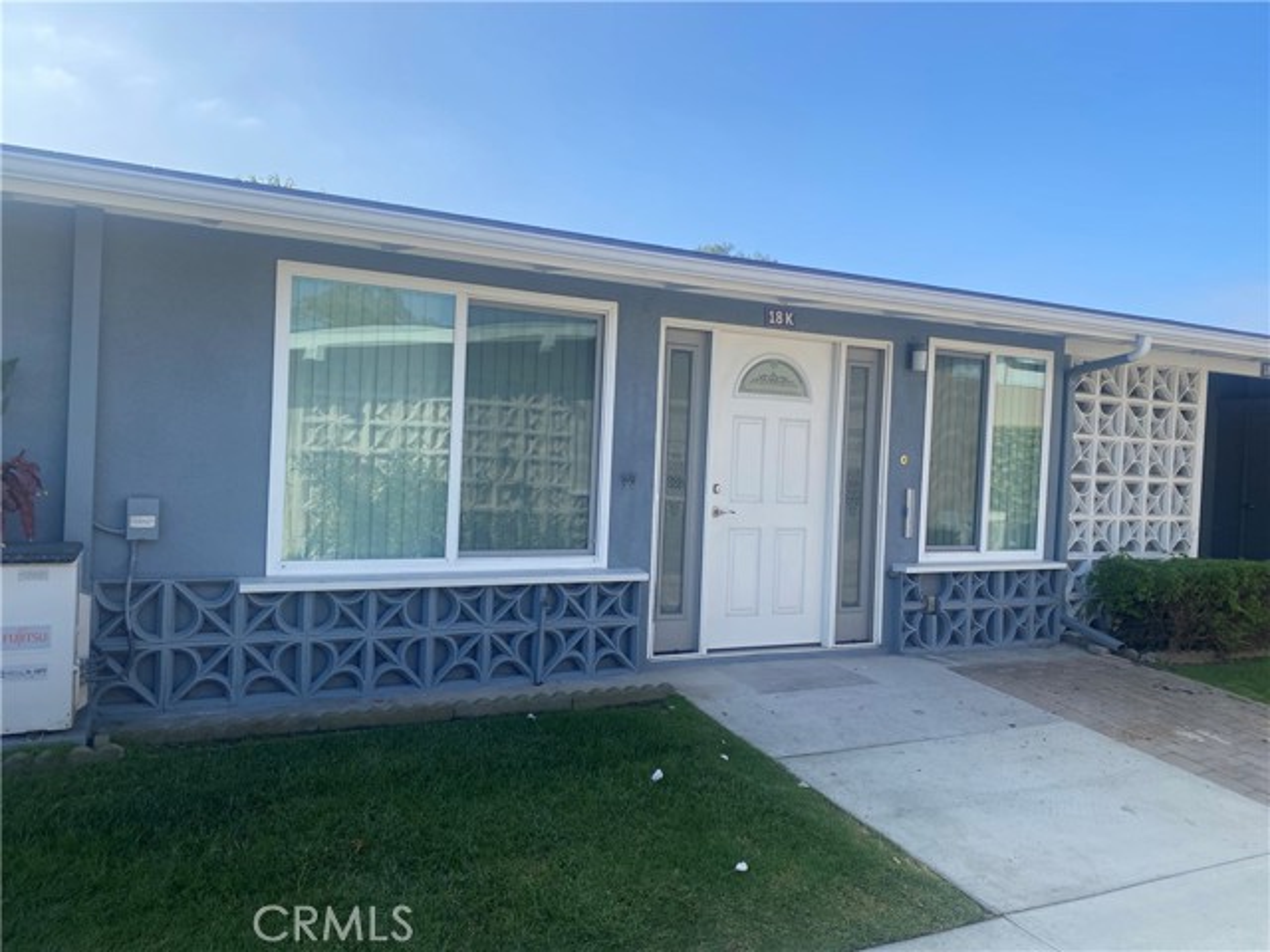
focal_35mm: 26
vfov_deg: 53.1
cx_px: 635
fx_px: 954
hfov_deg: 67.3
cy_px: 476
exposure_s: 1/1996
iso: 32
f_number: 1.8
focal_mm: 4.25
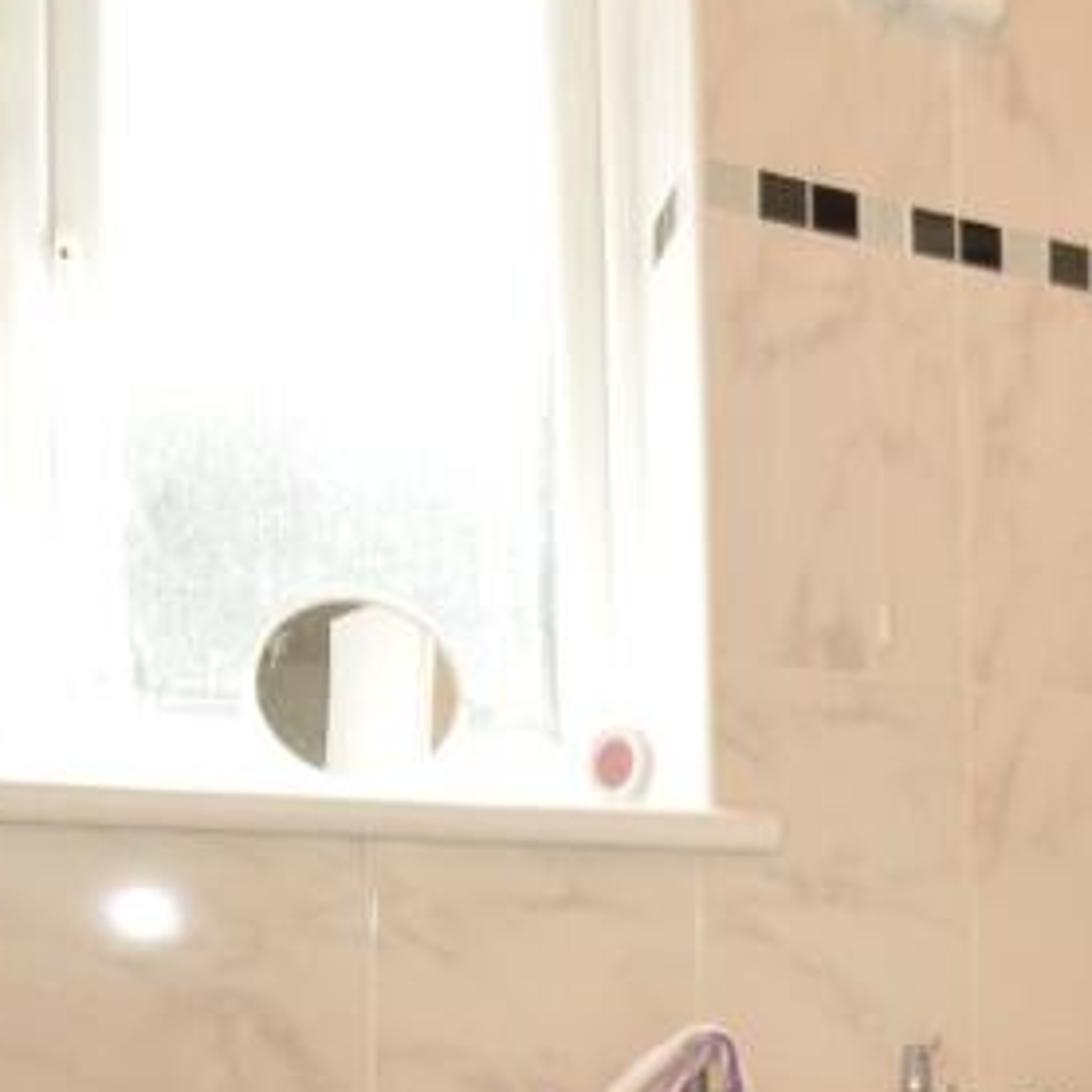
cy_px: 974
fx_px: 1677
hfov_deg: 31.9
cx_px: 1198
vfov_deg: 34.2
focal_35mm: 47
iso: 200
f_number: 4
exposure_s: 1/60
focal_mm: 10
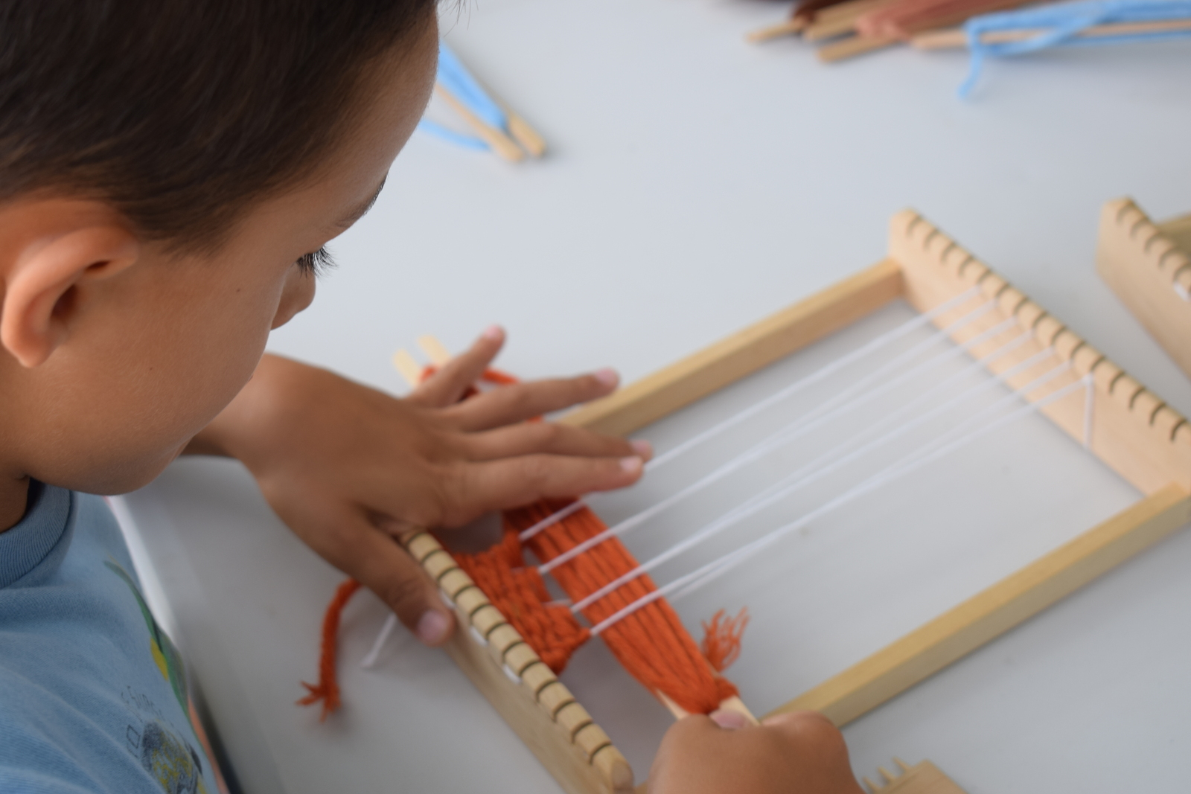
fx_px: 2382
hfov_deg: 28.1
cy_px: 397
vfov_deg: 18.9
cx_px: 596
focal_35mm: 72
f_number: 6.3
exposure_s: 1/60
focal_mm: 48
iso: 200
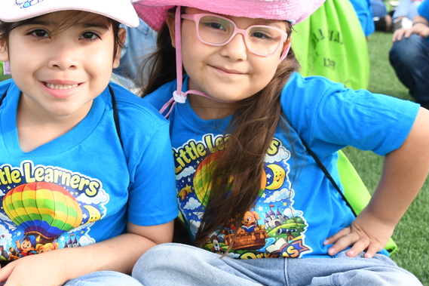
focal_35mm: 81
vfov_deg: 16.8
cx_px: 169
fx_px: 965
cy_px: 149
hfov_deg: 25.0
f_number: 7.1
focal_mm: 30
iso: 320
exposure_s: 1/200
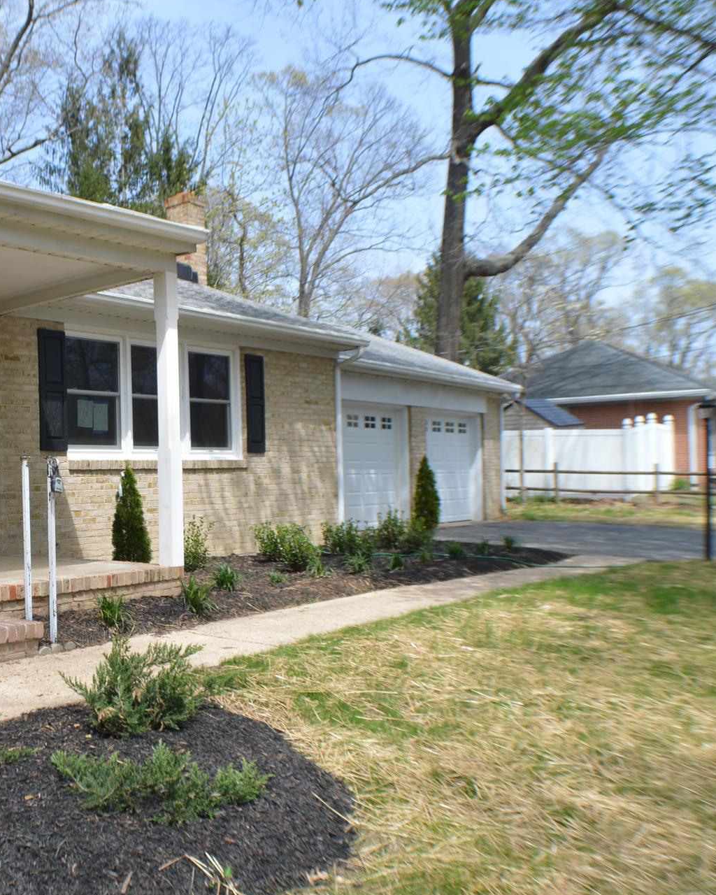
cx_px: 41
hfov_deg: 31.5
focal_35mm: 45
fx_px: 1192
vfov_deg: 41.1
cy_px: 470
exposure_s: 1/160
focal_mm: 20
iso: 100
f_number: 6.3
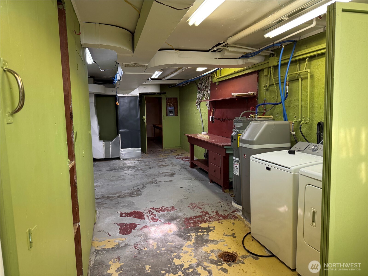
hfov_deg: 71.6
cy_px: 138
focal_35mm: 24
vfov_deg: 56.8
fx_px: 255
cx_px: 184
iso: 160
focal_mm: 6.76
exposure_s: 1/120
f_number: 1.78
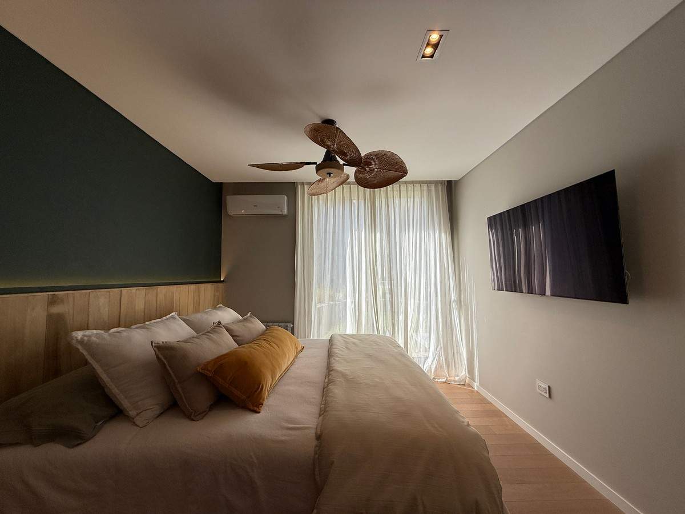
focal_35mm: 14
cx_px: 342
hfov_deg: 102.1
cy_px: 257
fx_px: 277
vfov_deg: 85.7
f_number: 2.2
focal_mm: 2.22
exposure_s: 1/388
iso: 50
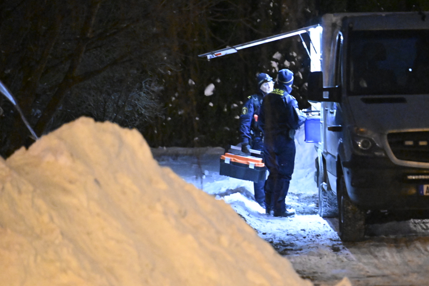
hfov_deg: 9.8
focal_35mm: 210
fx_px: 2502
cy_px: 142
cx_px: 281
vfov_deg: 6.5
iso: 25600
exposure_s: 1/50
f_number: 2.8
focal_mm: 150
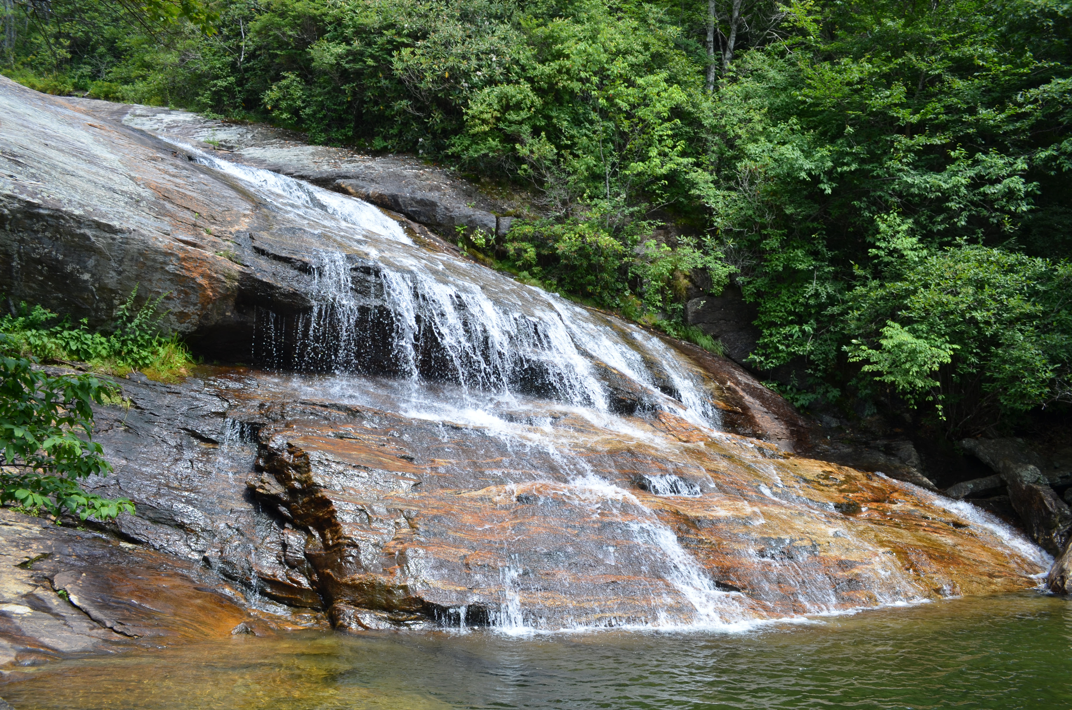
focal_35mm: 27
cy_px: 355
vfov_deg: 47.7
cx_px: 536
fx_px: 802
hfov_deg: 67.5
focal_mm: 18
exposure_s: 1/200
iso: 200
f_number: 7.1
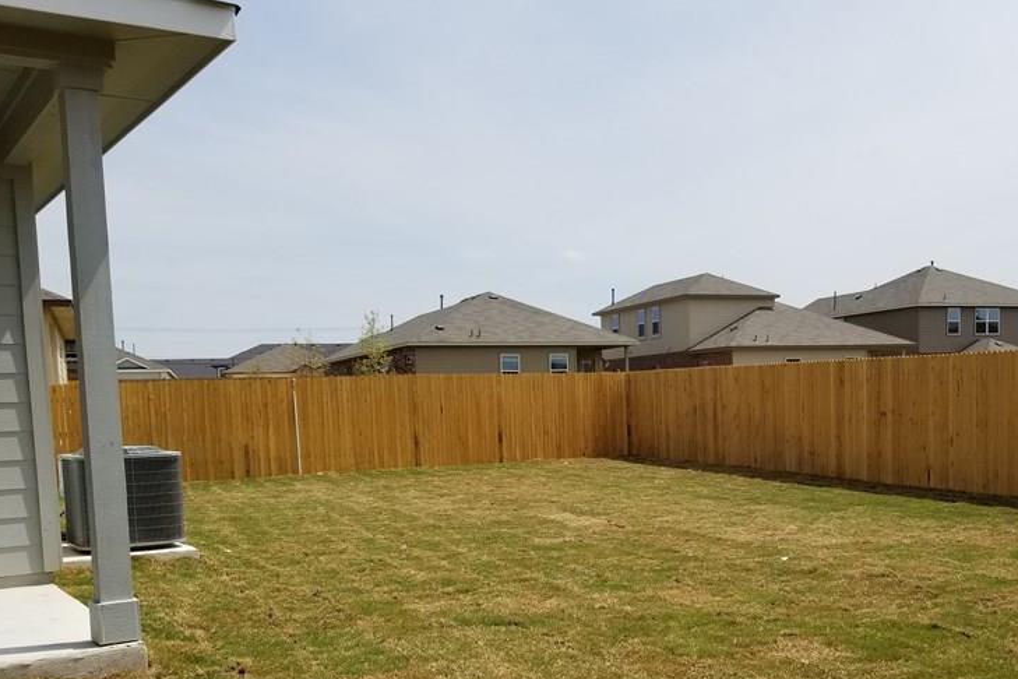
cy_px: 492
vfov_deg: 34.5
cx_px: 619
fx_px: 1074
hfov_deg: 50.3
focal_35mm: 38
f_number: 1.7
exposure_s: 1/3080
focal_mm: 4.3
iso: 50
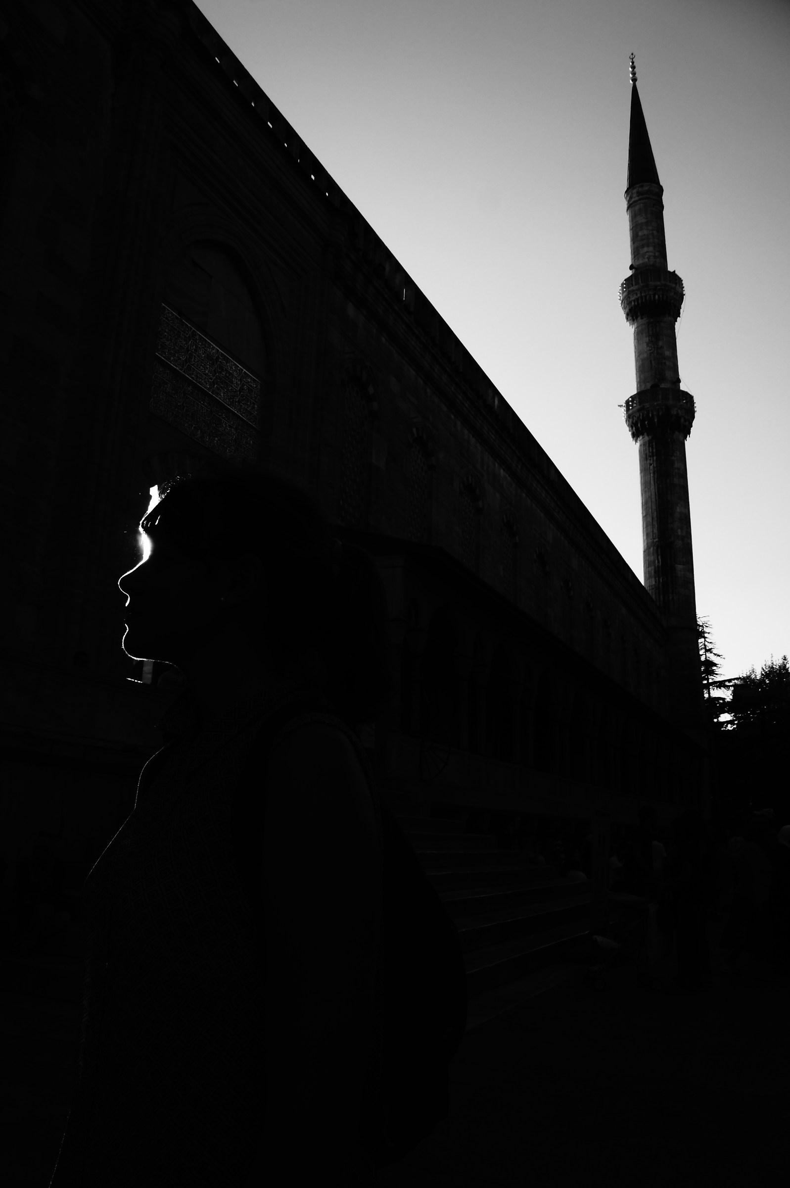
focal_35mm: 27
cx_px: 395
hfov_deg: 47.9
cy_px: 594
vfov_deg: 67.4
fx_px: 890
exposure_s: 1/500
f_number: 7.1
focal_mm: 18
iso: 200
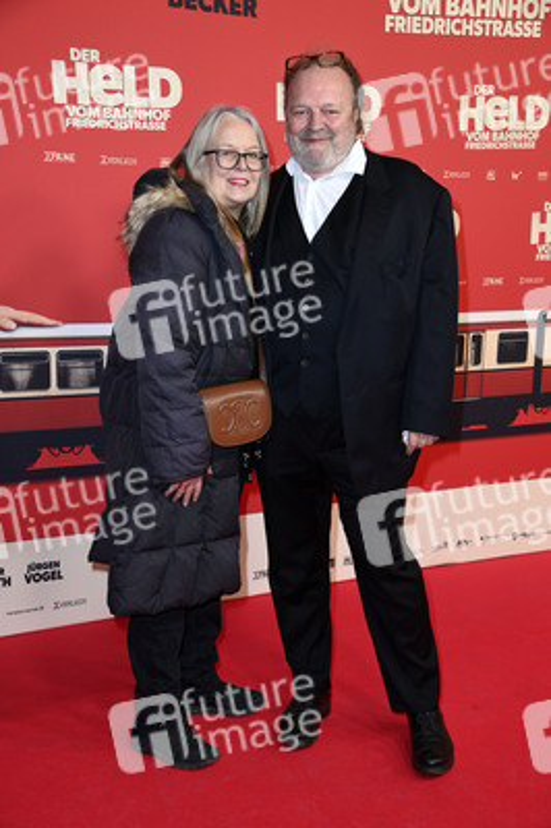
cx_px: 276
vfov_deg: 39.6
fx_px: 1150
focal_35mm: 50
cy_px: 414
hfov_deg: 26.9
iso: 640
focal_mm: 50
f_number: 5.6
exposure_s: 1/200
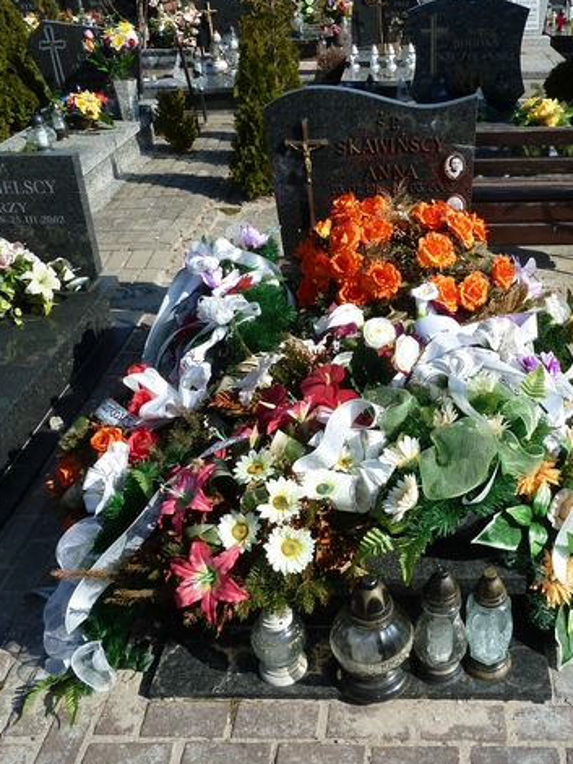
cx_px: 393
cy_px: 383
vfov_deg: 54.0
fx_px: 751
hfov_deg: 41.1
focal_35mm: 34
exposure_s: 1/400
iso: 80
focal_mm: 4.1
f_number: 4.5
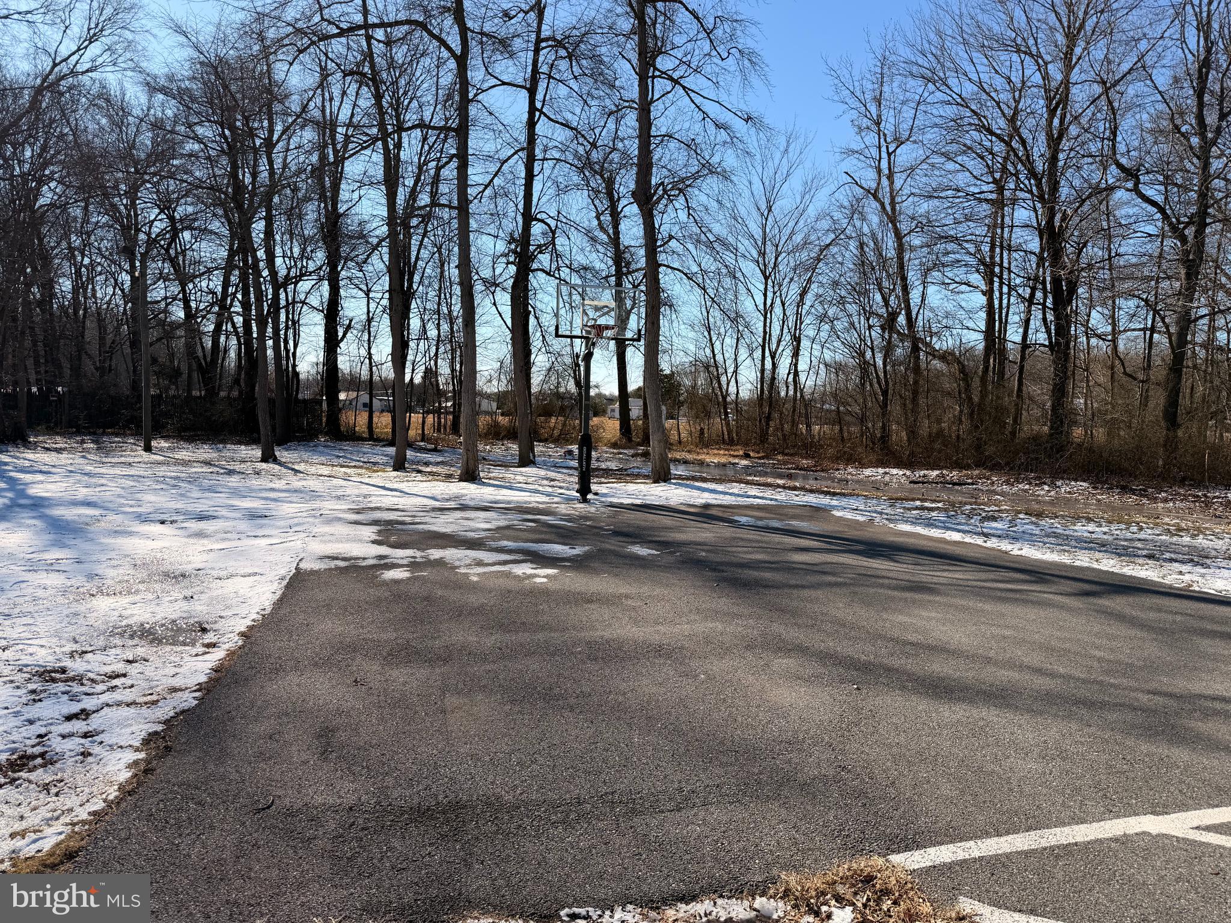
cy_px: 462
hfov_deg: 71.6
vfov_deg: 56.8
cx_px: 616
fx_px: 853
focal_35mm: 24
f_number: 1.78
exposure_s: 1/4975
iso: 80
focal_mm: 6.76
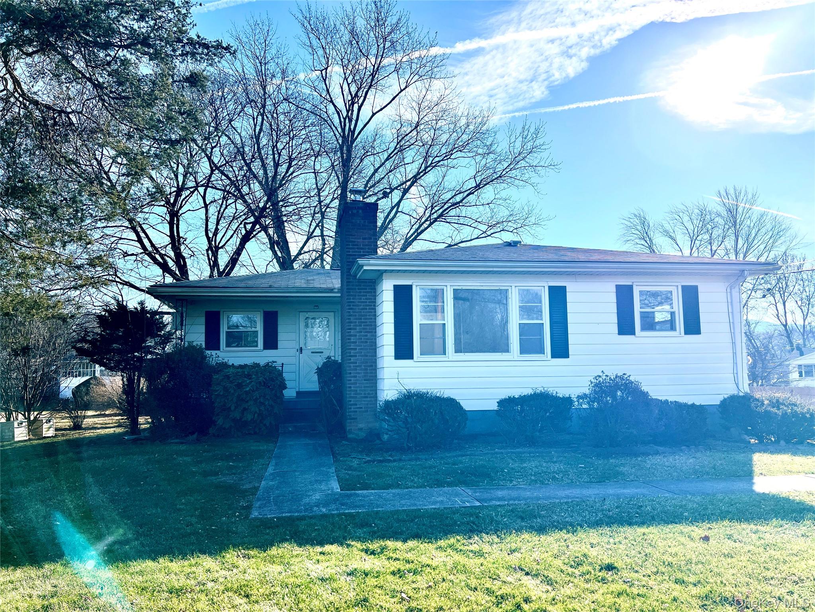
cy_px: 306
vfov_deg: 53.1
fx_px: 612
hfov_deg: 67.3
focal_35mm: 26
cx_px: 408
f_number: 1.5
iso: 50
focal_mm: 5.7
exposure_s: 1/5076
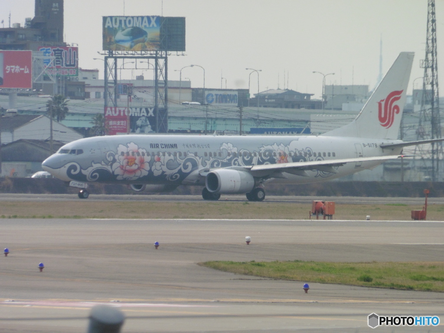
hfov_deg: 4.3
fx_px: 5849
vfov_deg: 3.3
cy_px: 166
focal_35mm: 456
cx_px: 222
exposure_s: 1/800
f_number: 6.3
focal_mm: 81.7
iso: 200
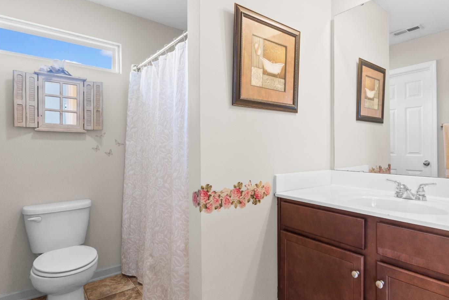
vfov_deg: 61.9
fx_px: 249
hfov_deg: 83.5
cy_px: 146
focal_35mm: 20
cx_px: 255
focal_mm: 11.5
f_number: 4.8
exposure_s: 2
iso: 100
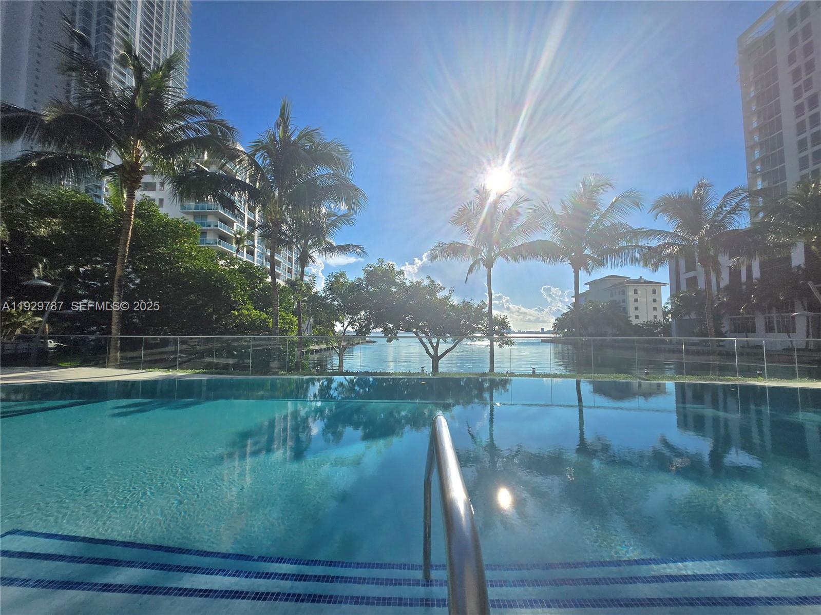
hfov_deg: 106.2
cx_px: 410
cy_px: 308
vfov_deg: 89.9
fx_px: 308
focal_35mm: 13
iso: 25
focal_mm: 1.7
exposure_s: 1/5000
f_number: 2.2
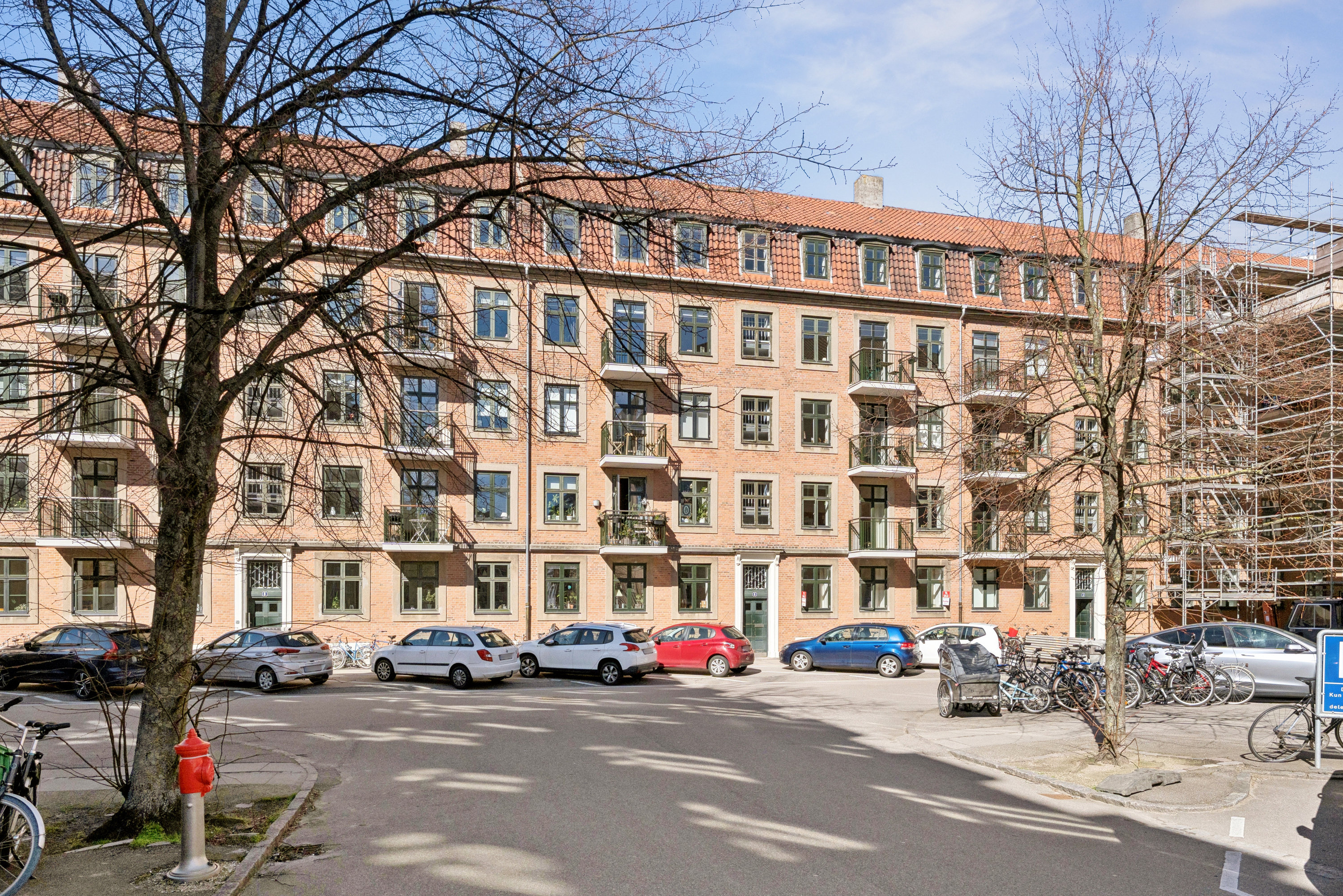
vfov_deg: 59.8
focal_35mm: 21
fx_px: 778
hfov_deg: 81.6
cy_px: 448
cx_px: 672
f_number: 7.1
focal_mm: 13.9
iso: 400
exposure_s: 1/2000
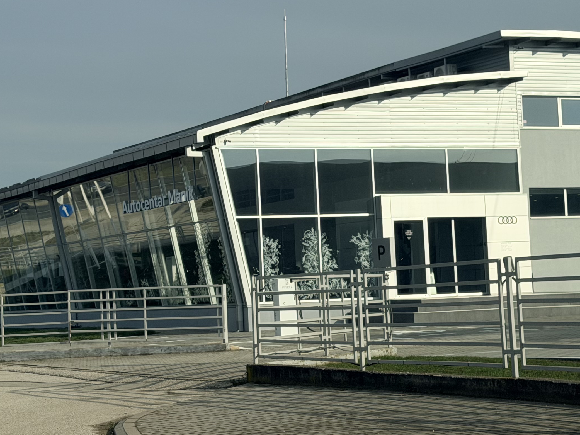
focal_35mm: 93
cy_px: 174
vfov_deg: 15.9
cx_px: 243
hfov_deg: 21.1
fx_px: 1558
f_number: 1.78
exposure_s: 1/5208
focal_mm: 6.76
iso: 64
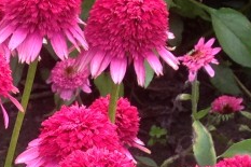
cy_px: 360
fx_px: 1115
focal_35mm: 160
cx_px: -171
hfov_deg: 12.0
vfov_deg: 8.1
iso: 50
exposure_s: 1/196
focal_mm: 4.28
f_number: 2.4
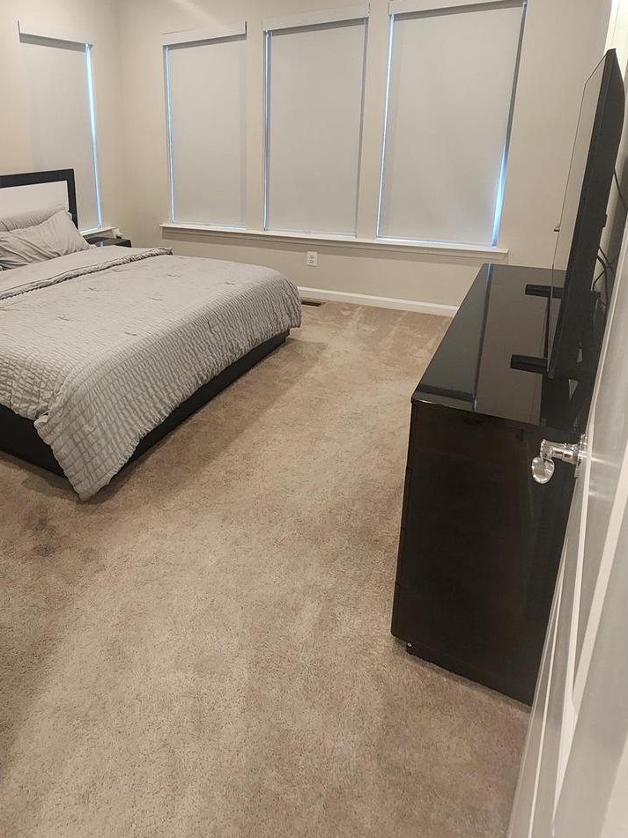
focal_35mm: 21
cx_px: 181
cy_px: 304
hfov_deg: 61.0
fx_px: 508
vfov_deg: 77.3
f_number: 2.2
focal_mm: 2.2
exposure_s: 1/30
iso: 320
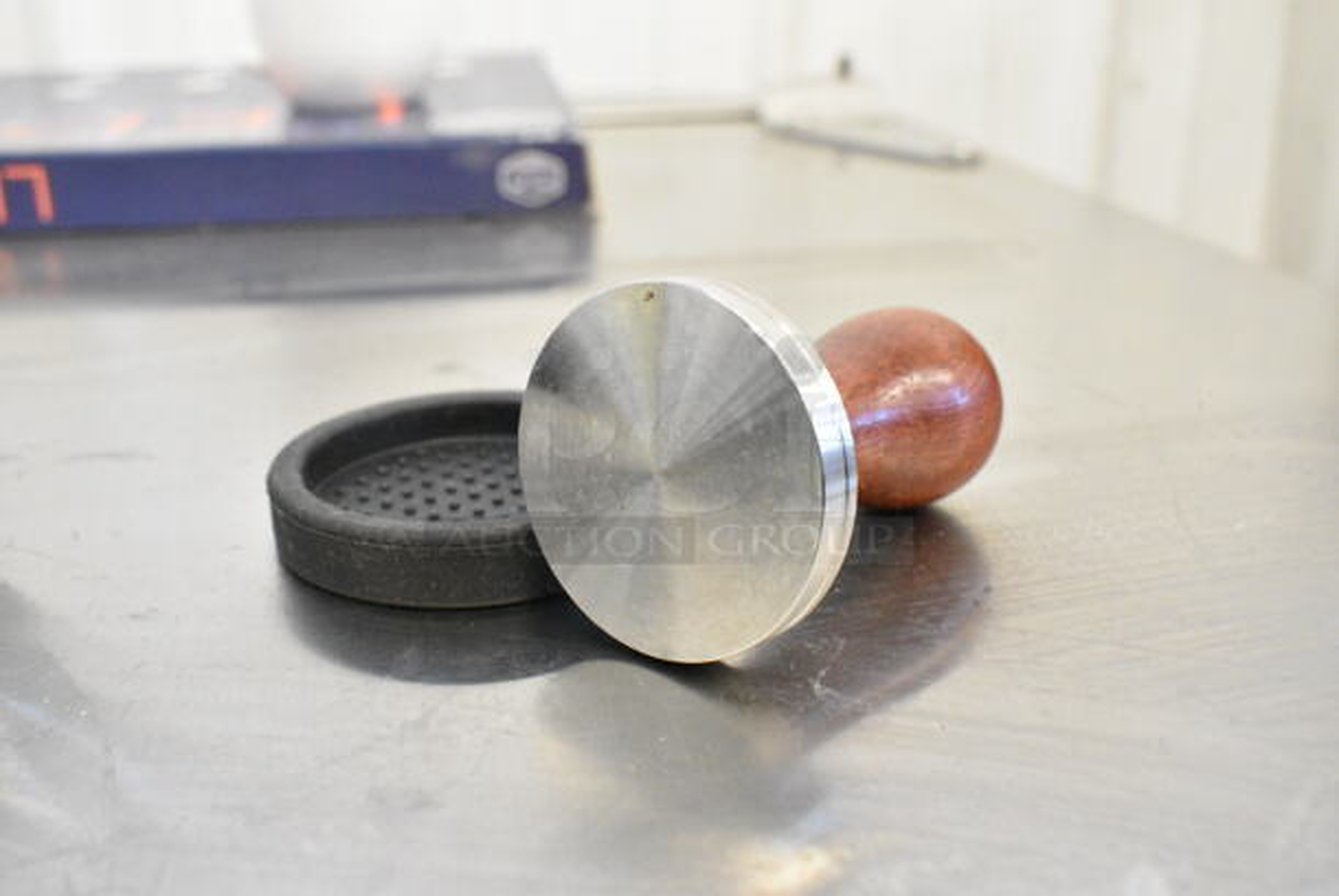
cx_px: 670
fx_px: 1396
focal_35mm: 38
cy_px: 448
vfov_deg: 35.6
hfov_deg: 51.2
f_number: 7.1
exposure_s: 1/200
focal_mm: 25
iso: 6400
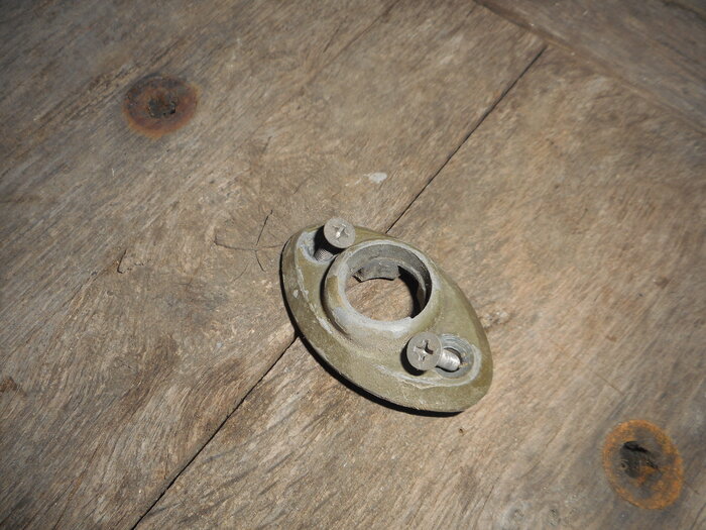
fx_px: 510
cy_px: 265
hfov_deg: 69.4
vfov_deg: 54.9
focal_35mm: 25
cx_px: 353
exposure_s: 1/25
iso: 80
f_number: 10.5
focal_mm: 4.5
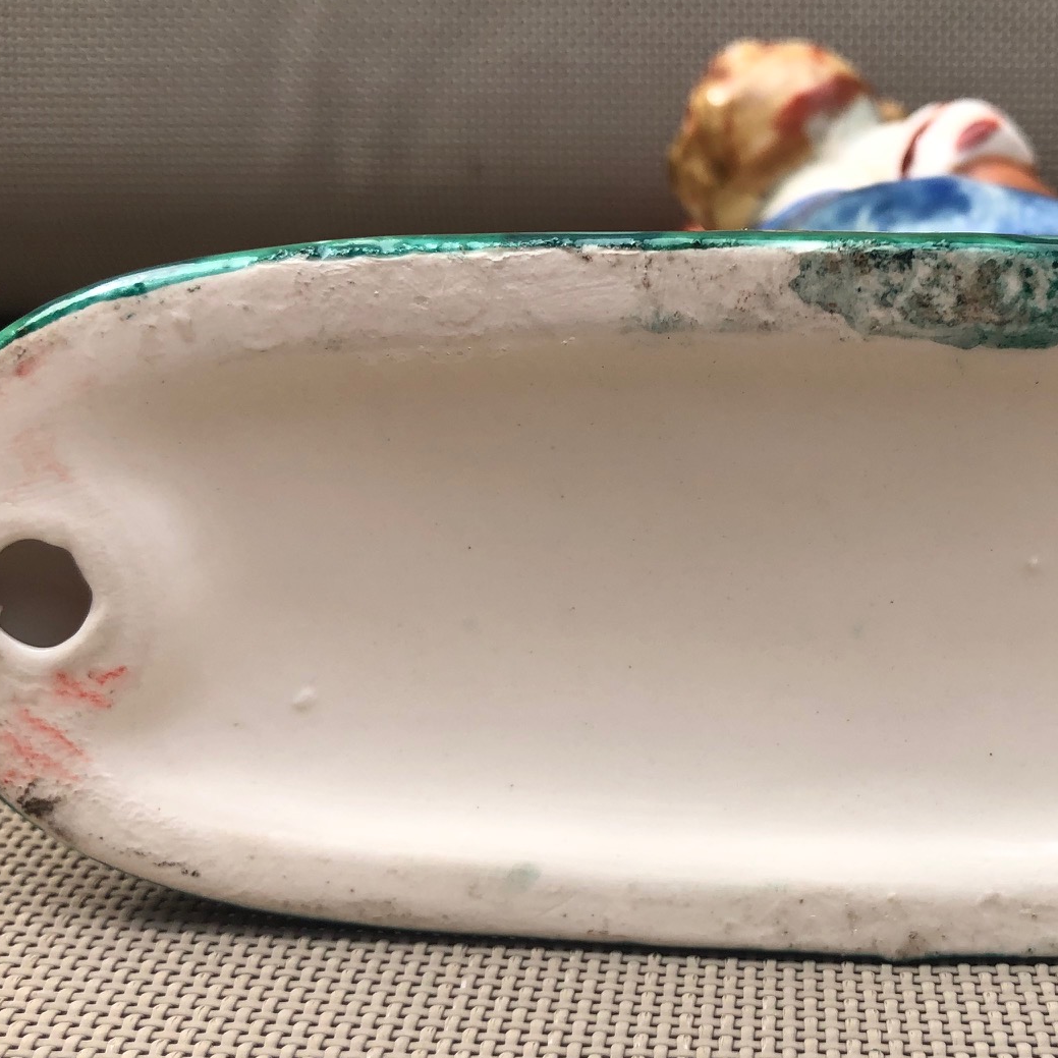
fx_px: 1660
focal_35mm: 48
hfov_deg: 34.5
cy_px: 604
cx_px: 805
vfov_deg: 35.3
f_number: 1.8
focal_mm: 3.99
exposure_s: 1/783
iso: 20
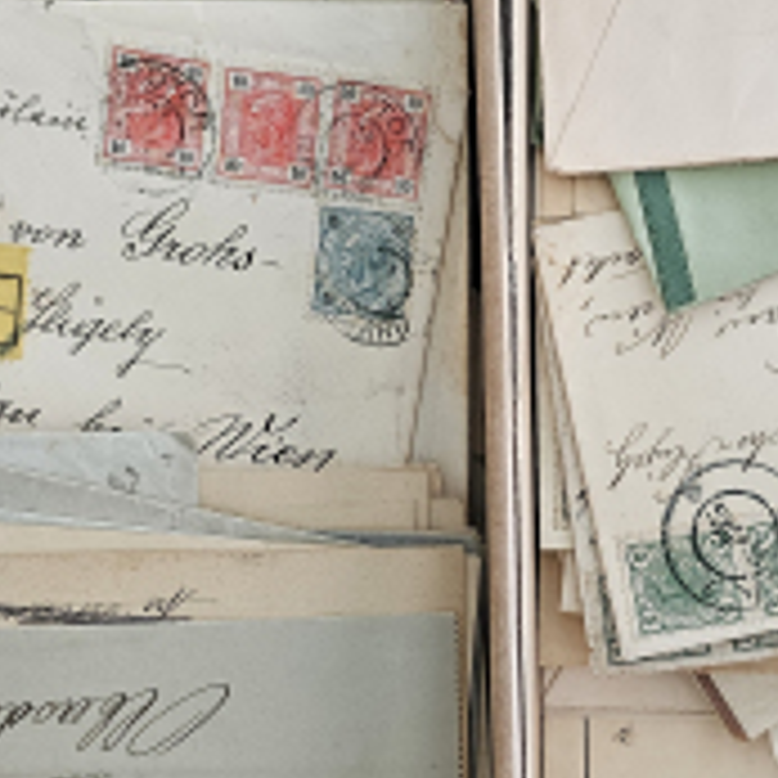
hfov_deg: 31.7
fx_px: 1348
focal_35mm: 53
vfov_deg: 32.2
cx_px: 567
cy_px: 364
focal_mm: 6.3
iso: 200
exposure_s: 1/120
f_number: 1.7
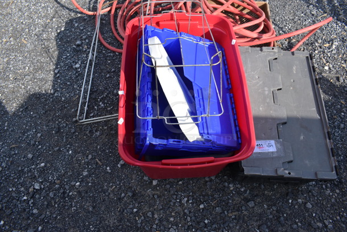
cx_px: 174
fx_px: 260
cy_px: 116
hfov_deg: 67.3
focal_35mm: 27
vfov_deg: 48.0
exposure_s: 1/400
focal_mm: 18
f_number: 8
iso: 200
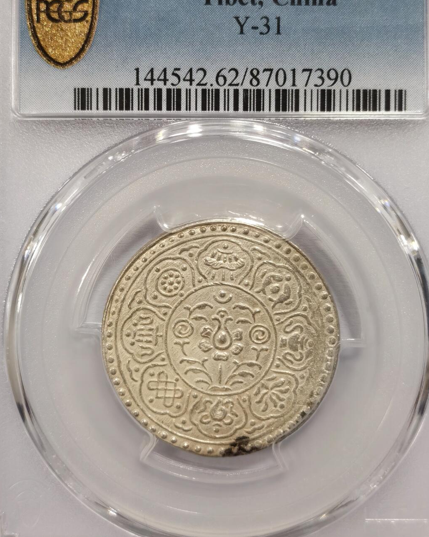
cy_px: 228
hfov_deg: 20.7
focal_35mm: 74
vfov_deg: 25.7
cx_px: 224
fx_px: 1174
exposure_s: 1/100
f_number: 16
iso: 100
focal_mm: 5.56
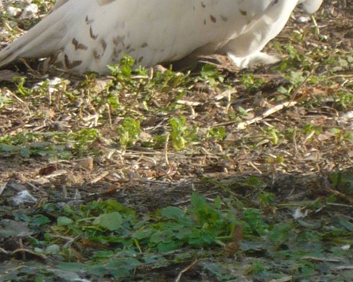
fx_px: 4169
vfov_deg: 3.9
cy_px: 43
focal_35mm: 399
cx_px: 201
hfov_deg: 4.8
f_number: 5.1
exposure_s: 1/125
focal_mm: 16.5
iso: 100
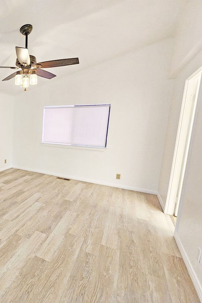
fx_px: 160
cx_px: 4
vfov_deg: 86.9
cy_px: 153
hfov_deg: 52.5
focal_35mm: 19
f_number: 2.2
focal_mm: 2.2
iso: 250
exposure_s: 1/60
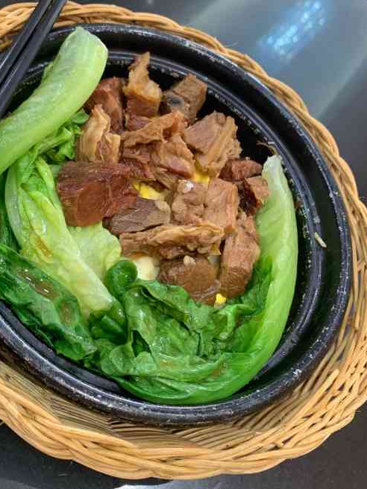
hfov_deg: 38.4
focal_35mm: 37
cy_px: 204
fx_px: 523
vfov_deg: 49.9
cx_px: 135
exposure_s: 1/60
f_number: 1.8
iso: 125
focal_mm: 4.25
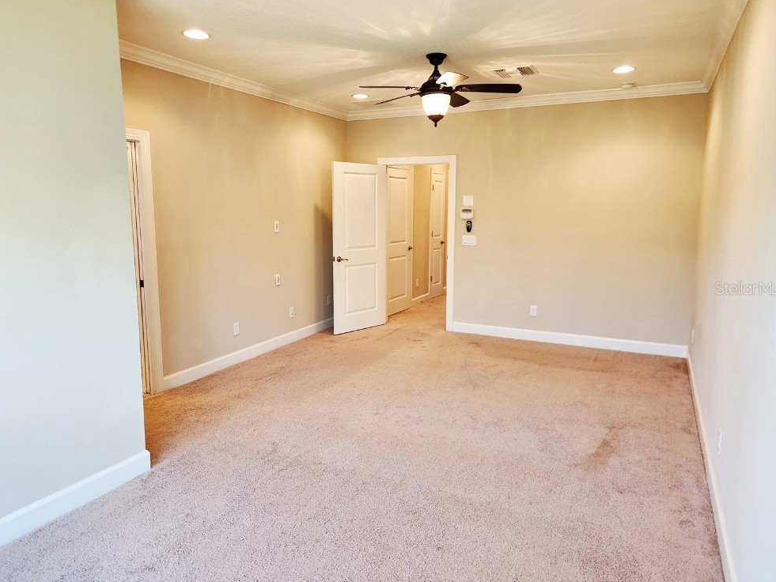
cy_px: 288
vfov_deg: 56.8
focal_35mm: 24
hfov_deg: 71.6
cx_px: 385
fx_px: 538
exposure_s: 1/120
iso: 250
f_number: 1.8
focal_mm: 5.4
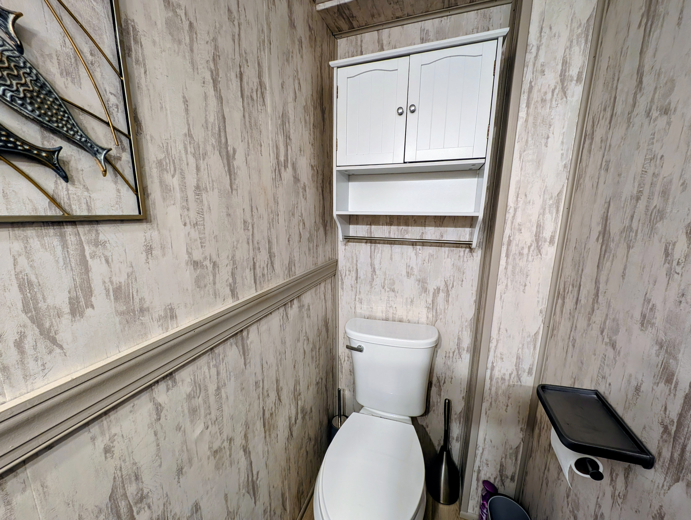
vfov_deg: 94.6
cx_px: 346
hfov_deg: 110.5
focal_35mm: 12
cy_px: 260
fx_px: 240
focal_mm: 2.23
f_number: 1.95
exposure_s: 1/23.8
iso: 134
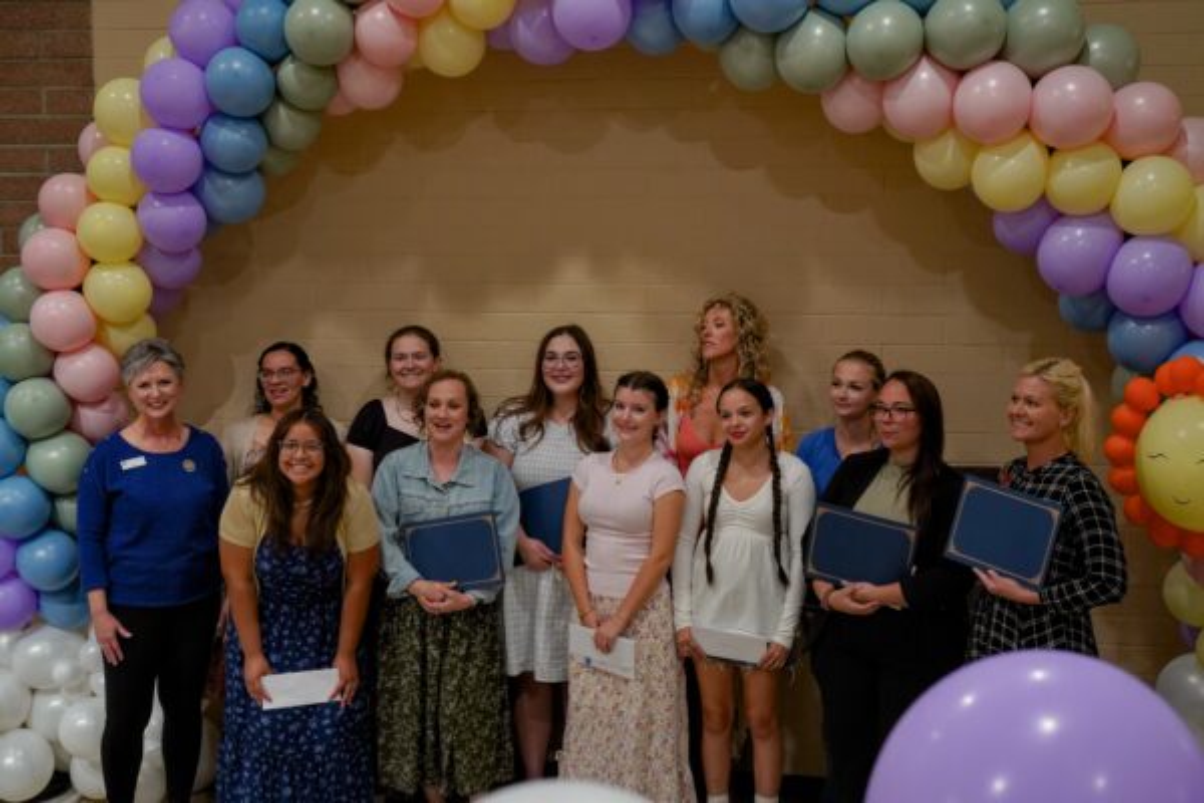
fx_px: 1438
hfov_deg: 45.4
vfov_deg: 31.2
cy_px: 402
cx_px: 602
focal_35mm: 43
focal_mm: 43
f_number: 5.6
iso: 4000
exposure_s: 1/160
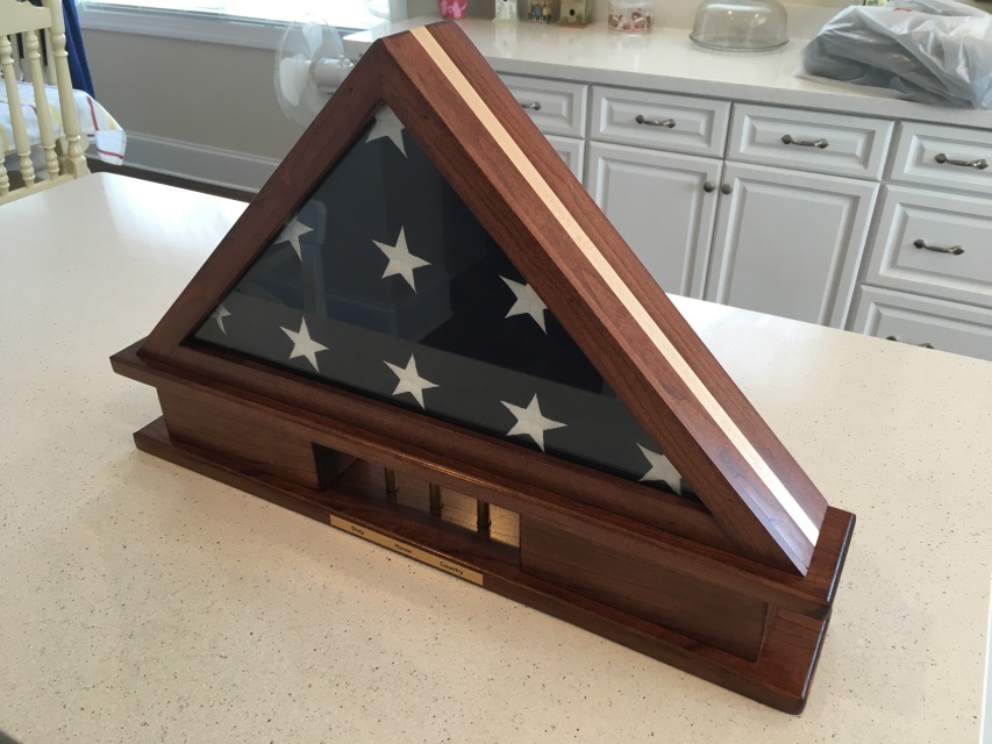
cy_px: 372
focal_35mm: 29
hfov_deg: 61.7
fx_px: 831
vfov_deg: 48.2
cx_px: 496
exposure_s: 1/30
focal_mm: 4.15
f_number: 2.2
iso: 50
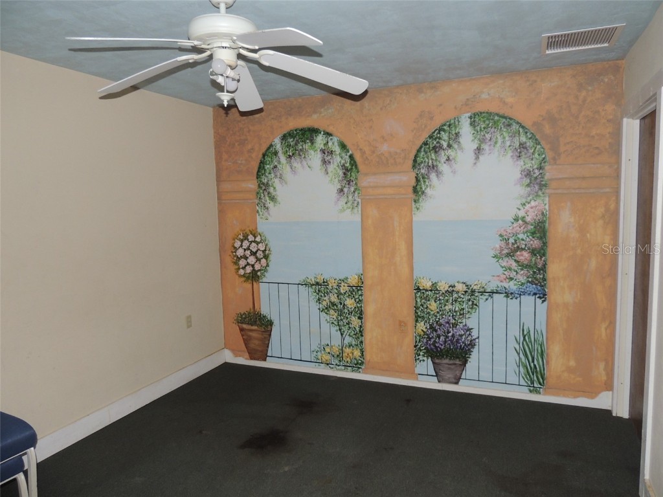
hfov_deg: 71.6
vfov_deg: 56.8
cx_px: 332
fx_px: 460
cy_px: 248
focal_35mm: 24
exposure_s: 1/30
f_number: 3
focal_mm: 4.3
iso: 200
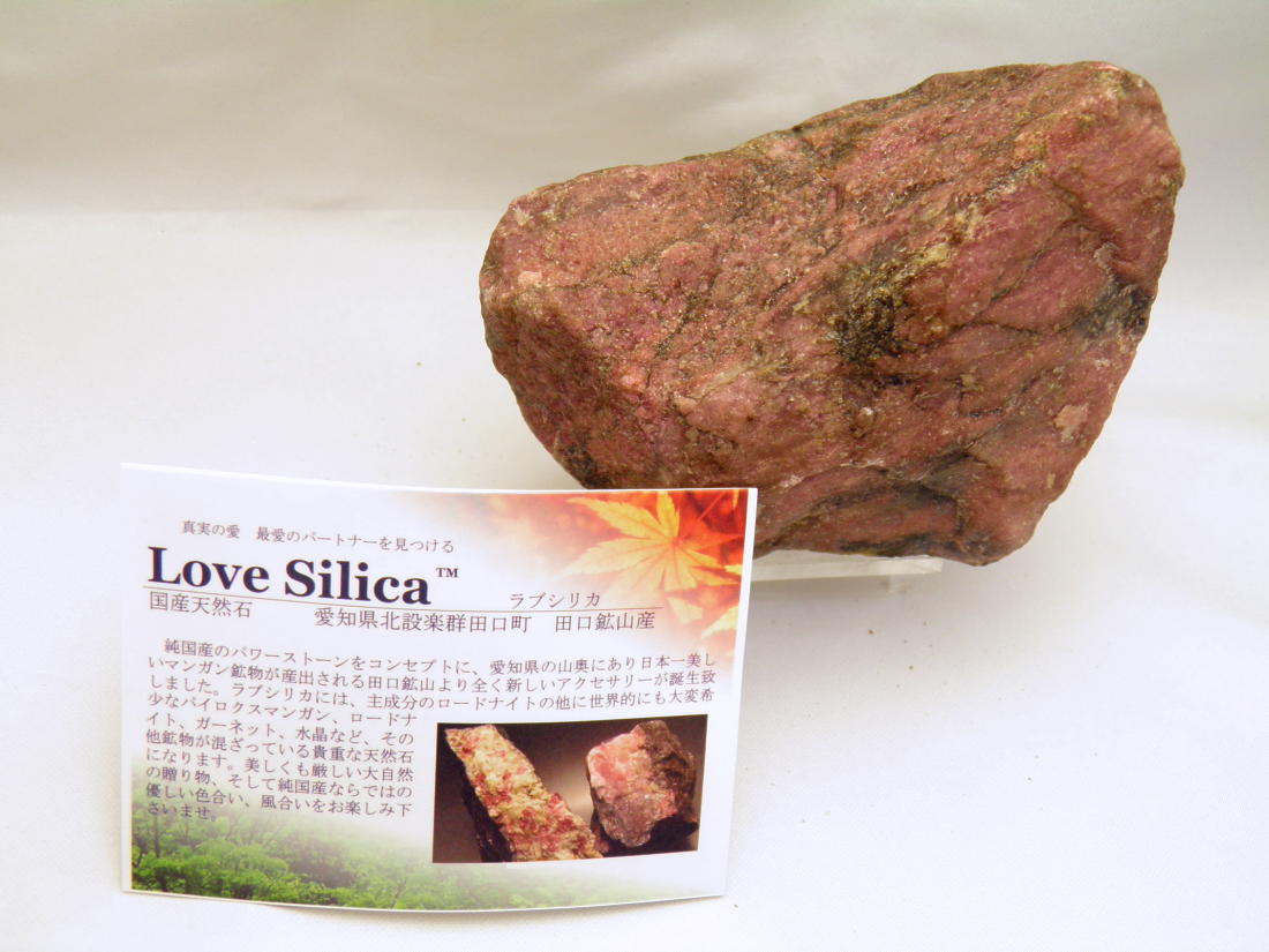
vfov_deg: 32.9
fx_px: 1613
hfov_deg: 42.9
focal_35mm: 44
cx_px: 634
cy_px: 476
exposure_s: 1/40
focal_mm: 7.9
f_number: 3.3
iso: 80
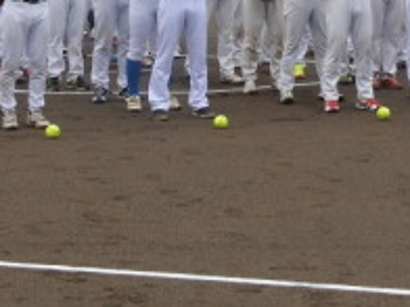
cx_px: 220
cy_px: -63
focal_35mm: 168
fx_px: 1990
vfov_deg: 8.7
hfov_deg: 11.8
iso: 100
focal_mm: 9.9
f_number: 4
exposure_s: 1/200
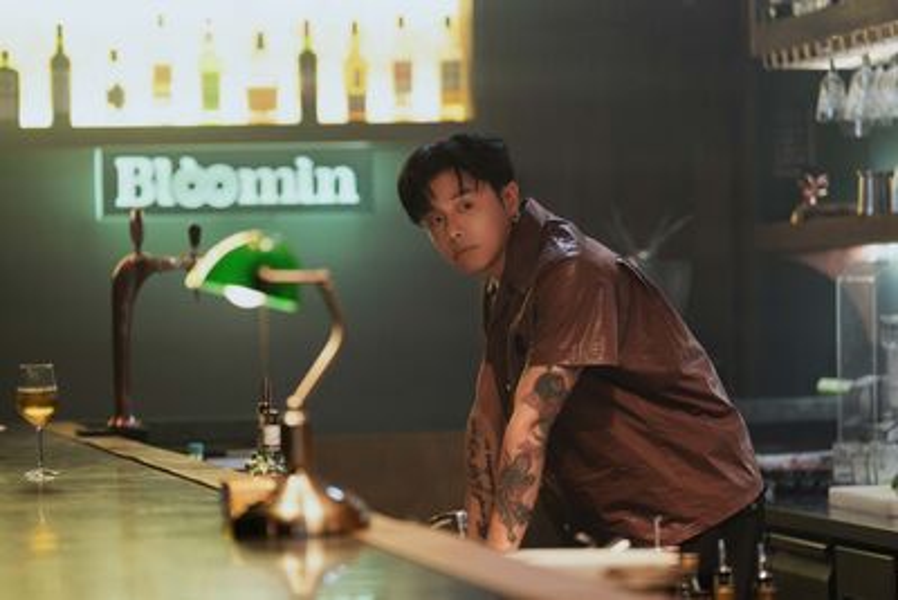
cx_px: 449
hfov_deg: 14.8
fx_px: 3468
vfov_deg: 9.9
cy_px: 300
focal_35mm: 139
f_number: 2.8
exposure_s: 1/160
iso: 2000
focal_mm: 139
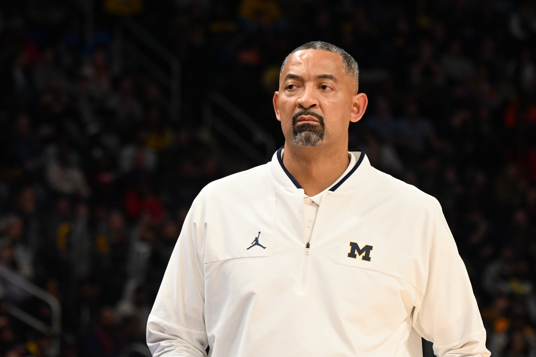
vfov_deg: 4.6
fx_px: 4466
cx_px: 268
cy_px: 178
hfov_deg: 6.9
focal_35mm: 300
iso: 3200
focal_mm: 200
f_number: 6.3
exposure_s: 1/320
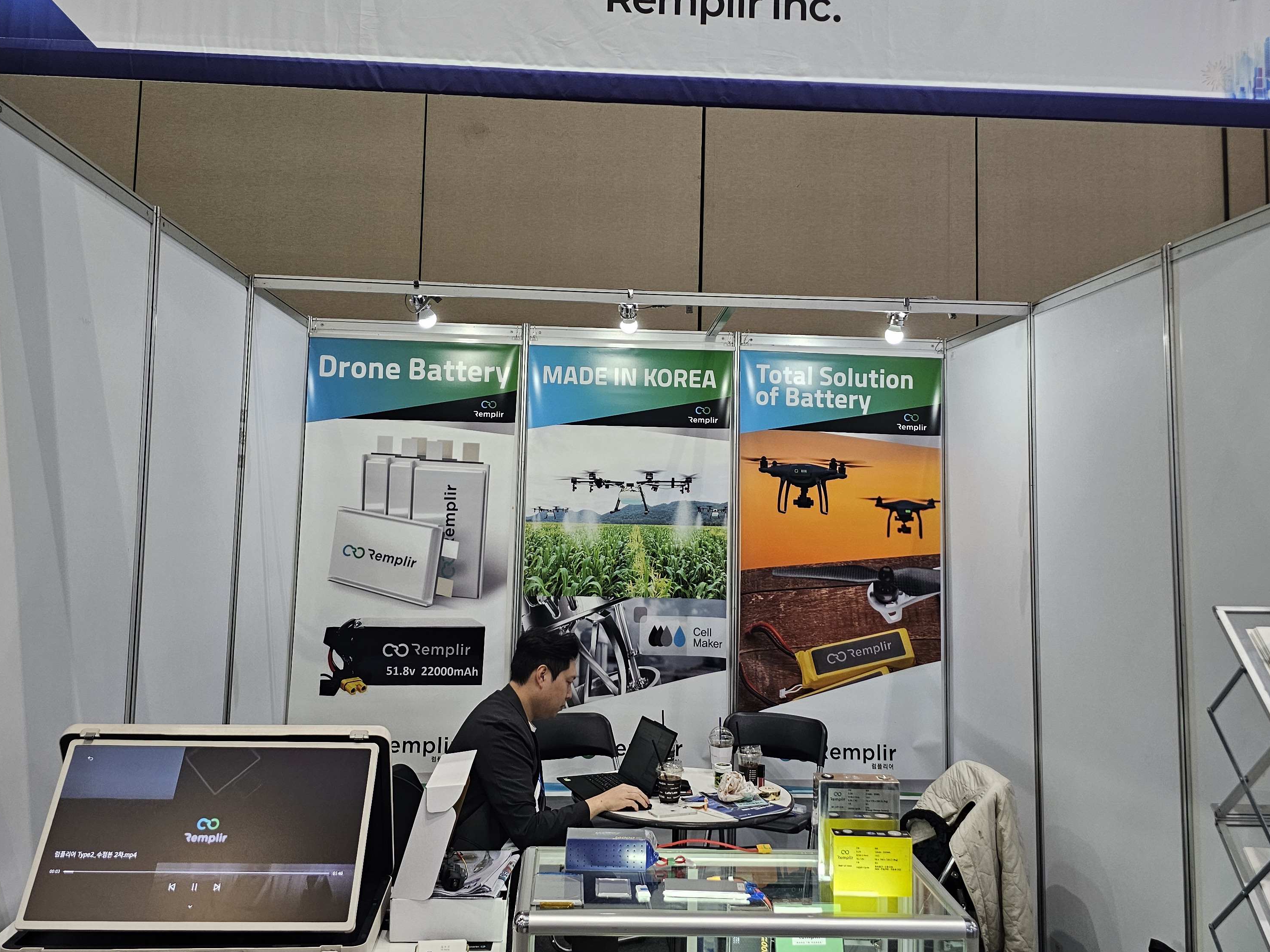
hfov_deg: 58.3
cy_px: 387
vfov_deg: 45.2
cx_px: 617
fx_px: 1137
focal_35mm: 31
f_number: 1.7
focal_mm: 6.3
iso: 160
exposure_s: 1/120
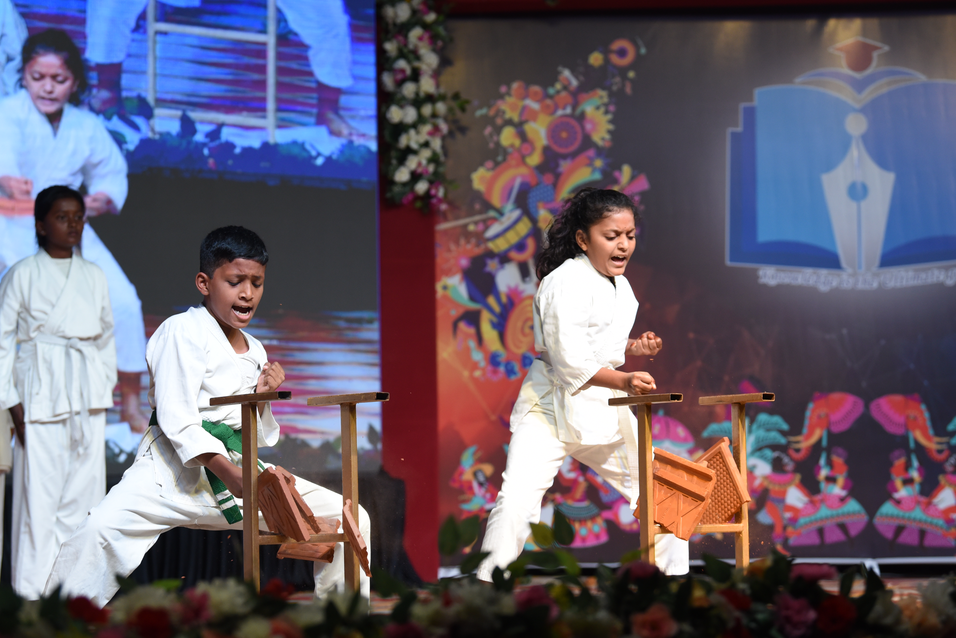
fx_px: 2842
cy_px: 316
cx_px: 493
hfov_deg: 19.1
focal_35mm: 107
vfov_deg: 12.8
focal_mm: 90
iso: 1250
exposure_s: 1/640
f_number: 3.5
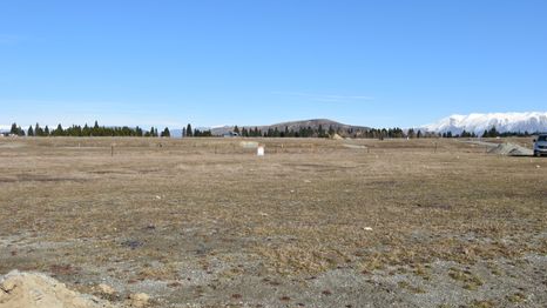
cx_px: 275
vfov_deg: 31.2
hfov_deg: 52.8
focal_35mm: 38
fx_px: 551
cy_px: 139
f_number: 10
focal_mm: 24
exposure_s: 1/400
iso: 200
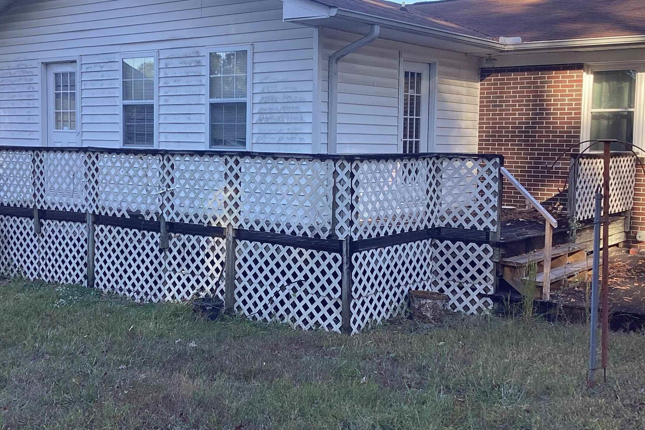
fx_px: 824
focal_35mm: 46
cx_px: 300
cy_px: 207
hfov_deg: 42.7
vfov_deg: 29.2
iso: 25
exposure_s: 1/163
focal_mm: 3.3
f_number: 2.4
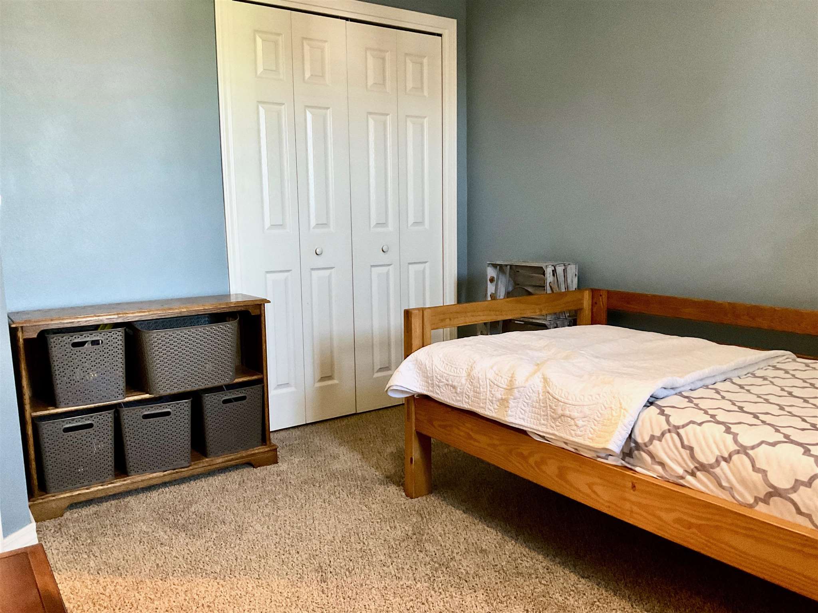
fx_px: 685
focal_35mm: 29
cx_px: 409
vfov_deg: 48.2
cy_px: 306
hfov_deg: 61.7
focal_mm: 3
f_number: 1.8
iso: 250
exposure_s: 1/40
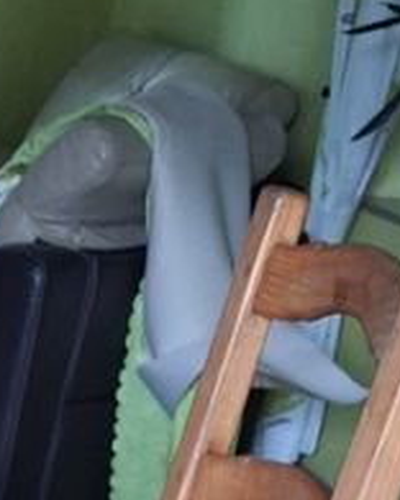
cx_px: -349
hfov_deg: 10.6
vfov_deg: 12.9
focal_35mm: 135
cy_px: 903
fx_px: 1998
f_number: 1.8
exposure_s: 1/50
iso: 400
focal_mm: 4
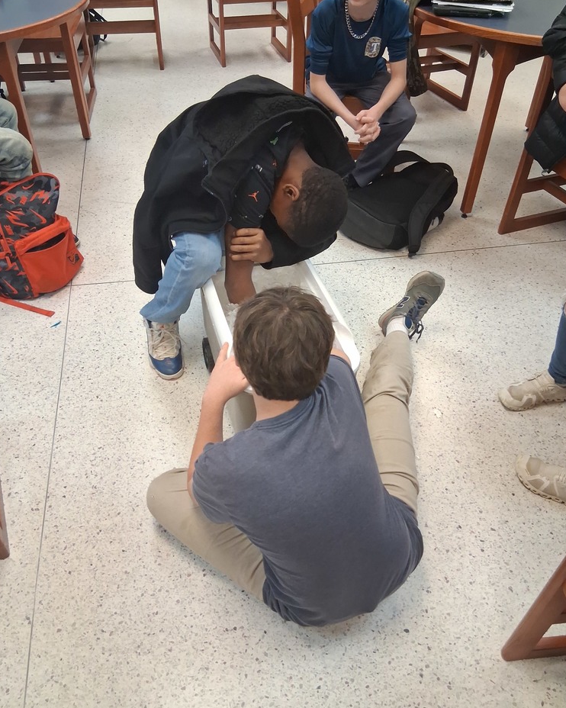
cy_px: 359
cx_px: 275
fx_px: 586
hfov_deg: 51.5
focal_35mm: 28
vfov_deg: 62.2
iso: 400
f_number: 1.8
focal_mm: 3.98
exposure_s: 1/120
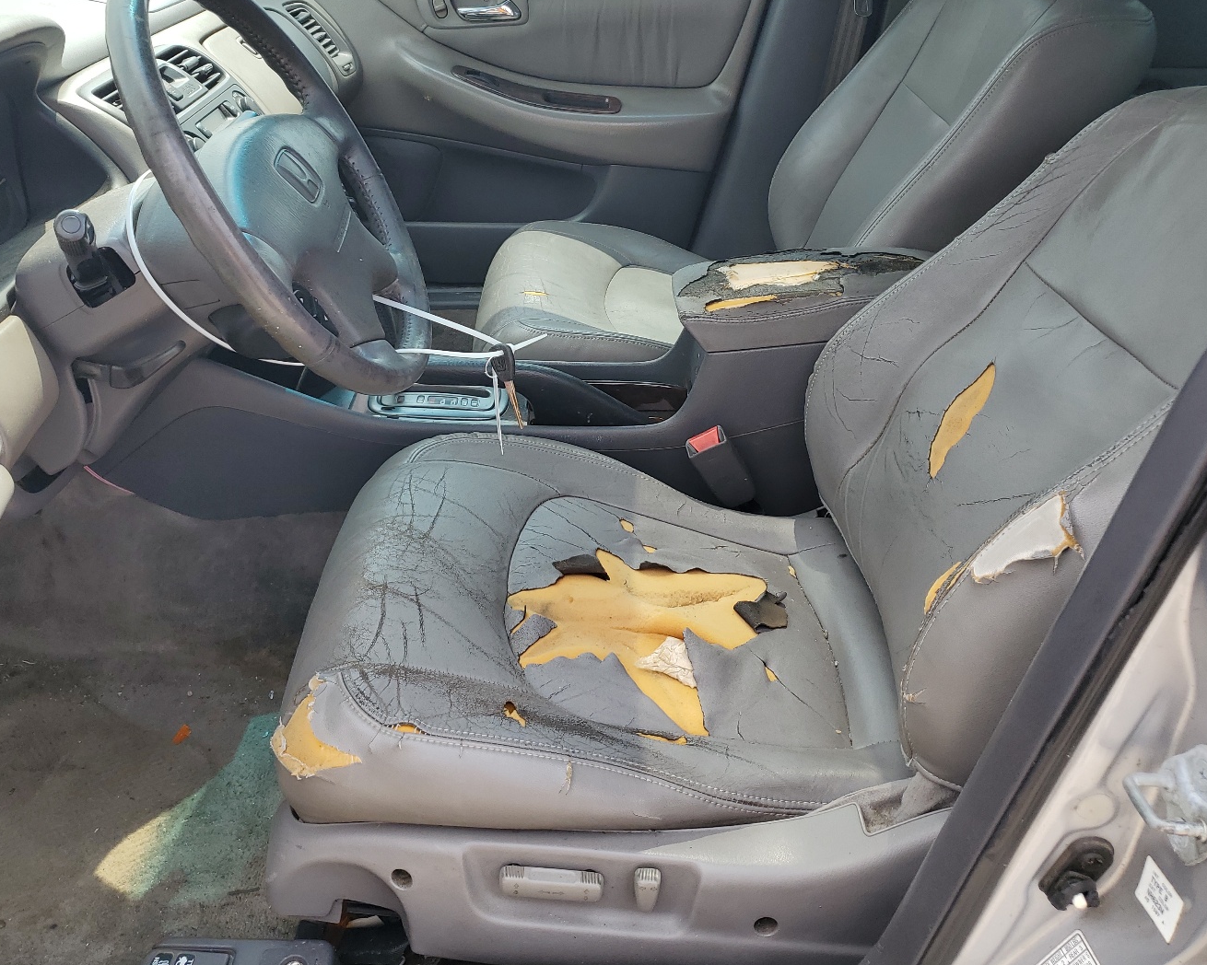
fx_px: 1107
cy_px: 417
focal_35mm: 31
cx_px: 539
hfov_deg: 57.1
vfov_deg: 47.0
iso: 50
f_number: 1.5
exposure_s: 1/714
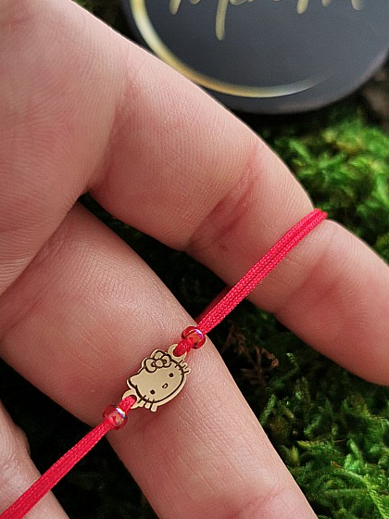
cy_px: 287
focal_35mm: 55
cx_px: 196
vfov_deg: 34.9
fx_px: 824
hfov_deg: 26.6
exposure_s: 1/100
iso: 64
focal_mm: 5.56
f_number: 1.6
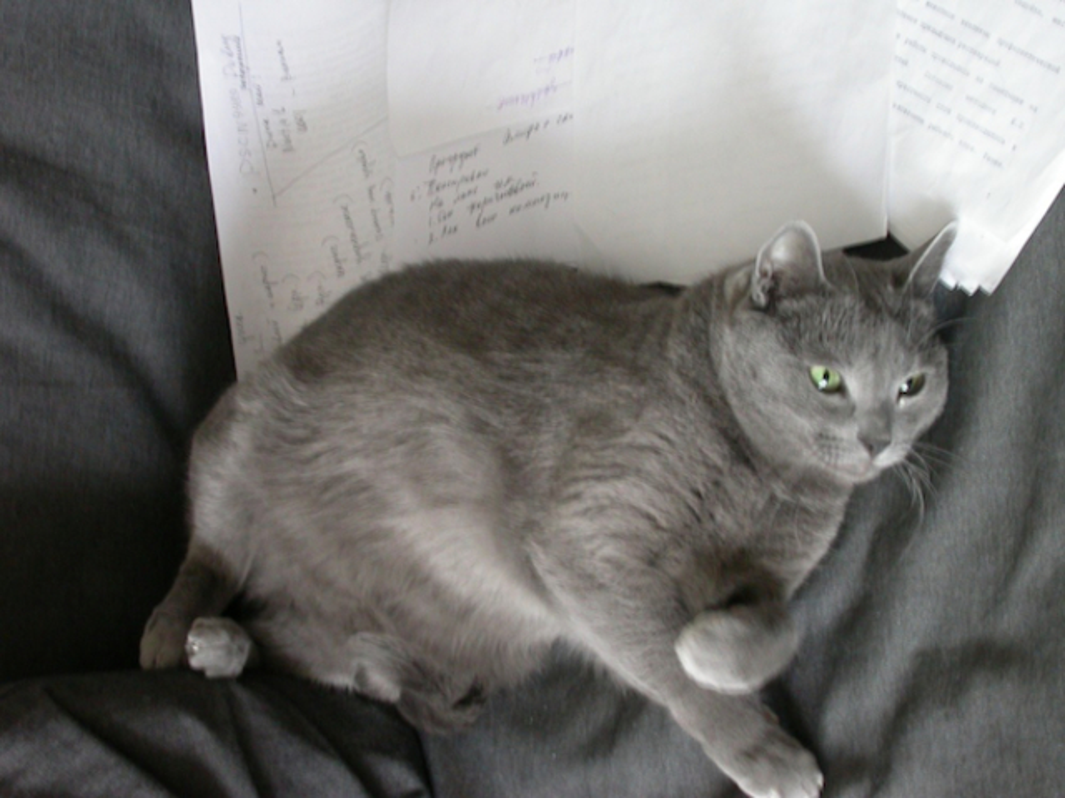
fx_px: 2584
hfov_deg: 23.3
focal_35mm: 84
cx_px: 532
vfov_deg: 17.6
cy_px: 399
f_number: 3.6
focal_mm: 17.5
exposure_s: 1/4.5
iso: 204
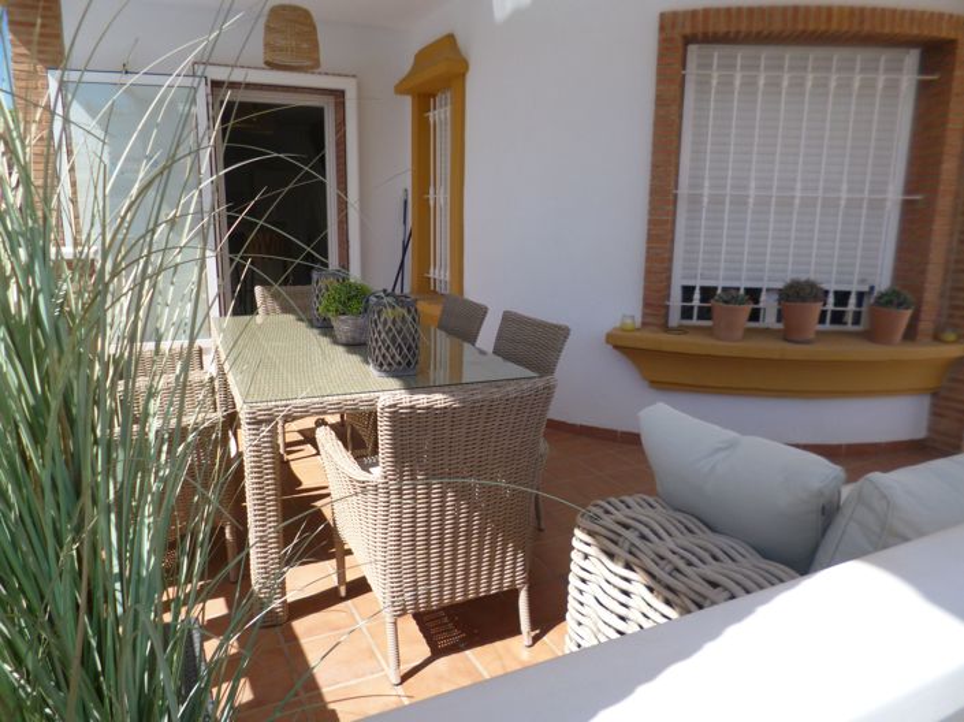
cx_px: 482
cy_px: 361
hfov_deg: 71.6
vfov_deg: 56.8
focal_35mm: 24
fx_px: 668
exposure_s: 1/1000
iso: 100
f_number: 2.5
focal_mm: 4.3
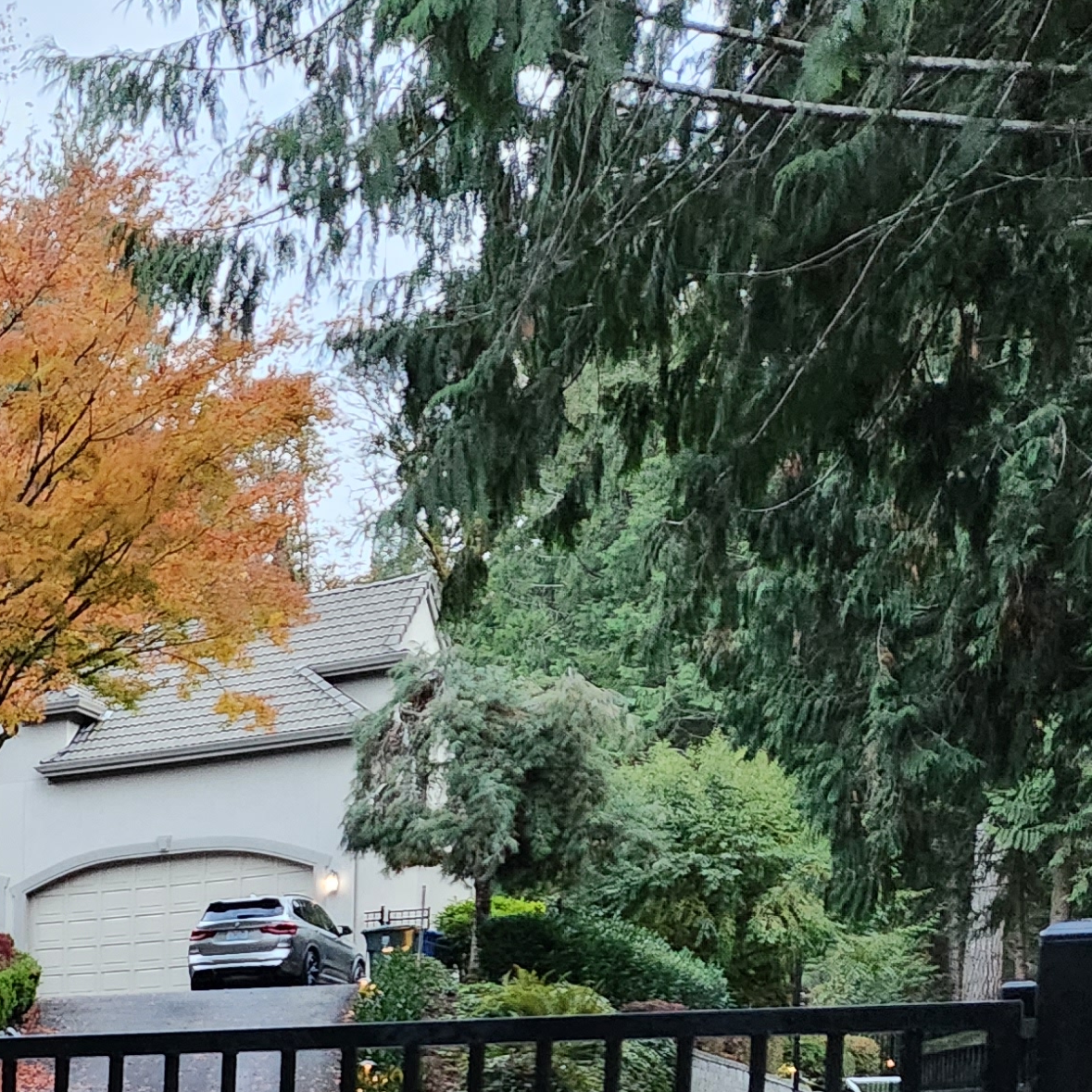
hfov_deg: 21.7
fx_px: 2463
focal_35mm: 69
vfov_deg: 22.9
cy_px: 1328
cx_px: -457
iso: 1000
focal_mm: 5.4
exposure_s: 1/120
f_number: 1.8
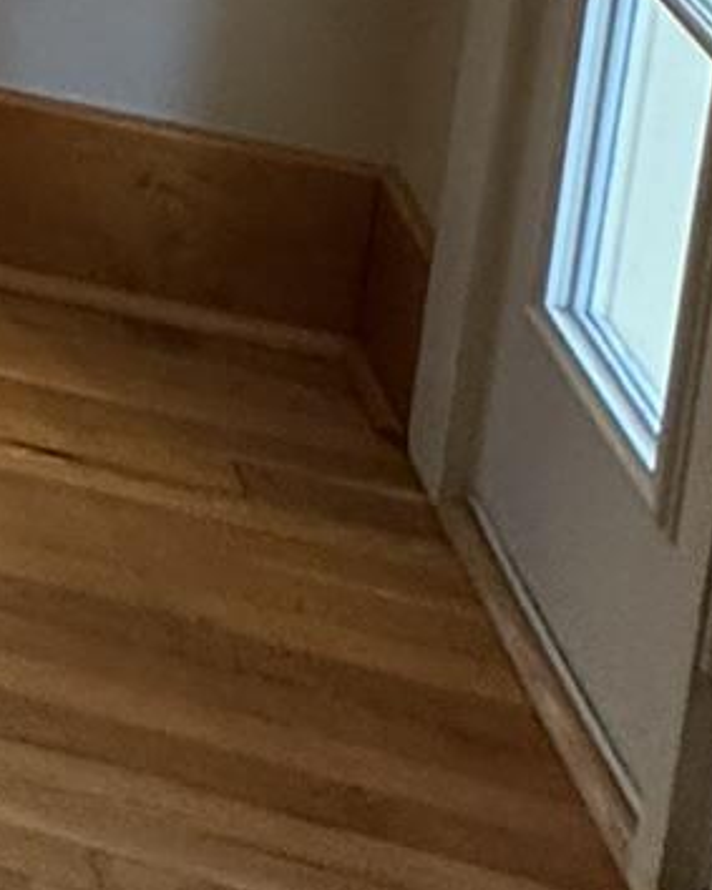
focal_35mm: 79
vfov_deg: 16.4
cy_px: -1023
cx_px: -1142
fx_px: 2082
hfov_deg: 12.9
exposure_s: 1/60
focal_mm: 2.22
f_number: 2.2
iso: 250
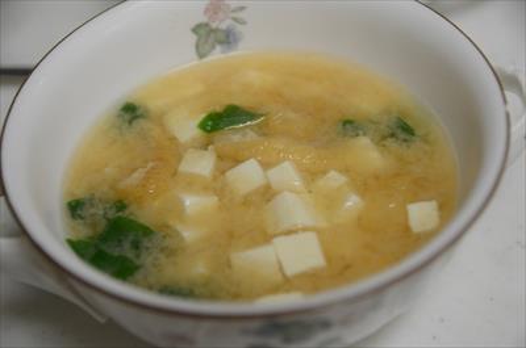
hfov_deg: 27.0
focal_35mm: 75
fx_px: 1094
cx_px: 263
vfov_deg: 18.1
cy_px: 174
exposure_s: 1/60
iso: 400
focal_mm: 50
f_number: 3.8
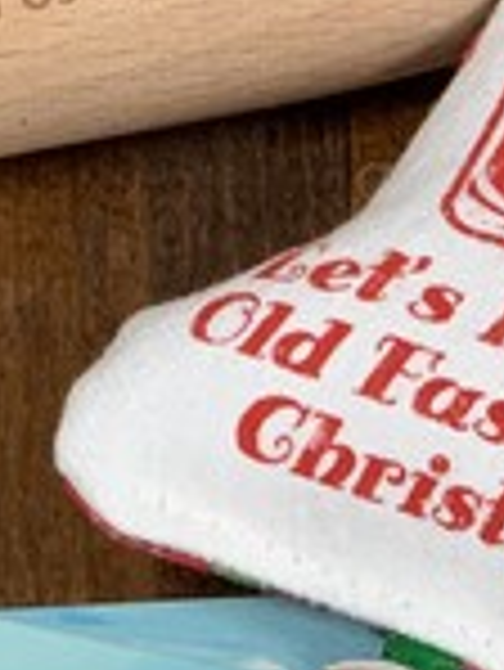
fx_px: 5195
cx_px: -225
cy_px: -58
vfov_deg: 7.3
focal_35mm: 268
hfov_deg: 5.5
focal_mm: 6
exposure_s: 1/60
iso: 200
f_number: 2.4
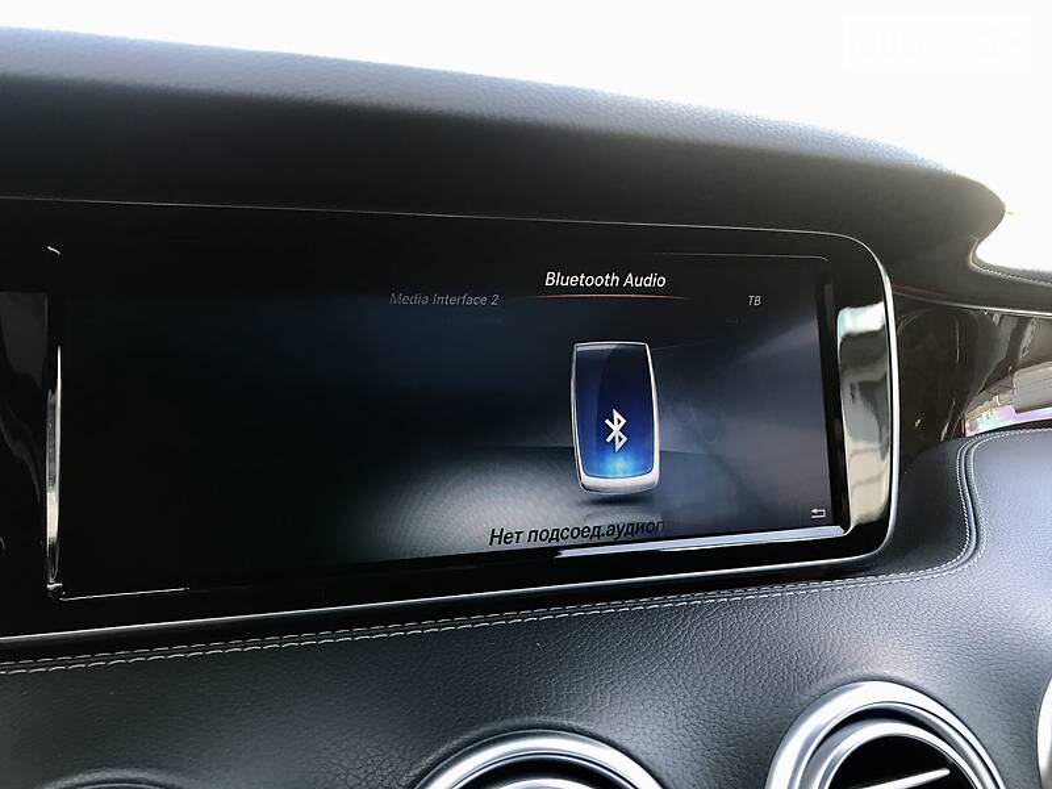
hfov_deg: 63.4
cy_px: 394
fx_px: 851
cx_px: 526
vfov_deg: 49.7
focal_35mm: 28
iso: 20
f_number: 1.8
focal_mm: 4
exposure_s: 1/28
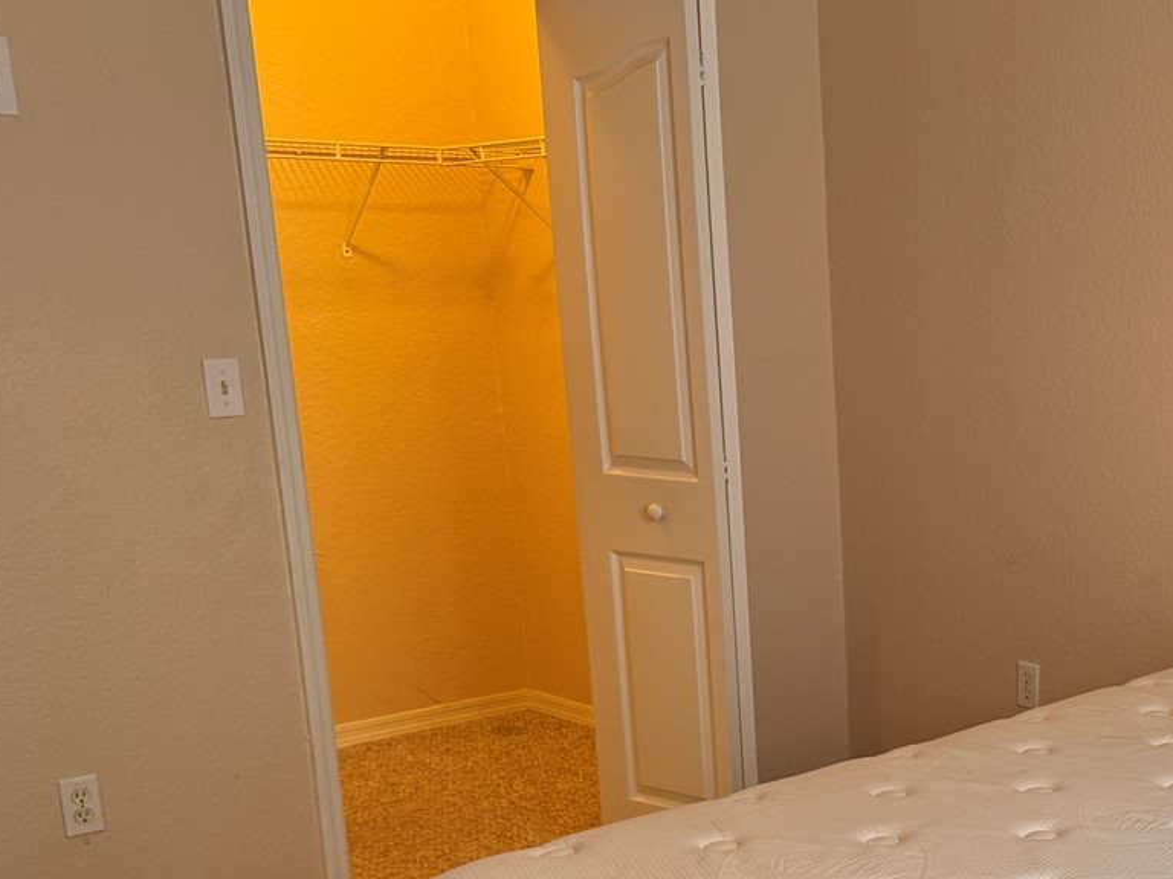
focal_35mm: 50
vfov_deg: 28.1
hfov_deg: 36.0
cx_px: 1040
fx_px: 1694
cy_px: 769
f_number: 1.78
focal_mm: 6.76
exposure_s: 1/60
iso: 125
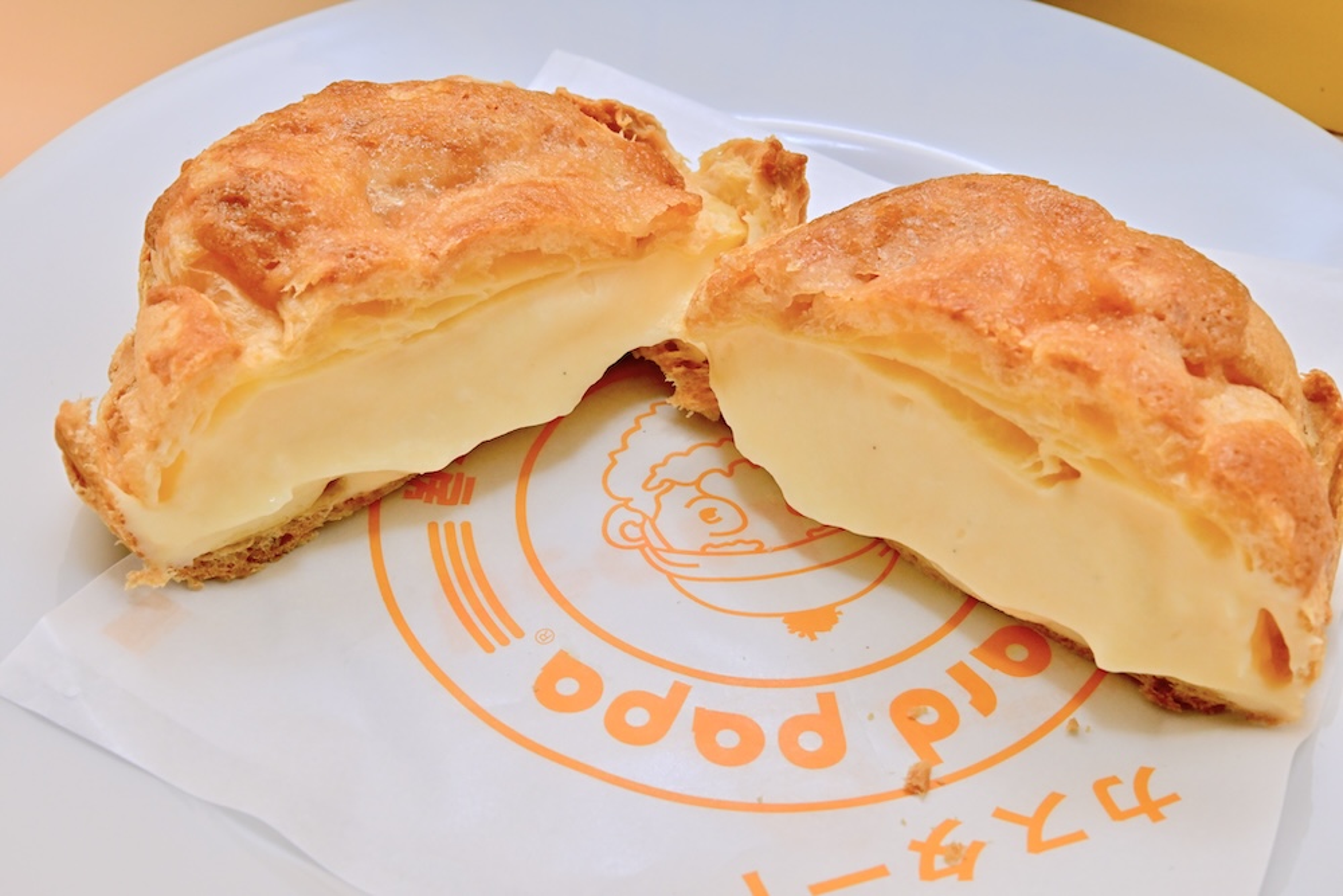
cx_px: 672
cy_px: 448
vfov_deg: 22.6
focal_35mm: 60
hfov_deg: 33.4
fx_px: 2239
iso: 1250
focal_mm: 60
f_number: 18
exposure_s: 1/250
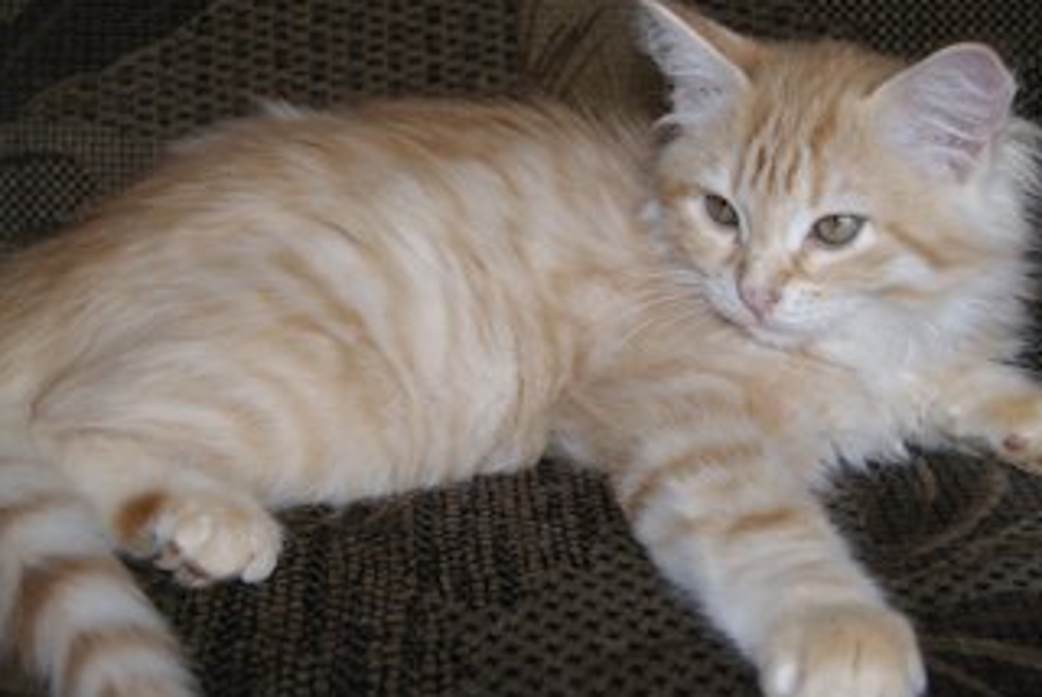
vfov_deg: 20.8
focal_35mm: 66
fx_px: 1901
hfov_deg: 30.6
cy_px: 319
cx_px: 492
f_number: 5.6
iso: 400
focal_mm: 35
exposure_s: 1/60
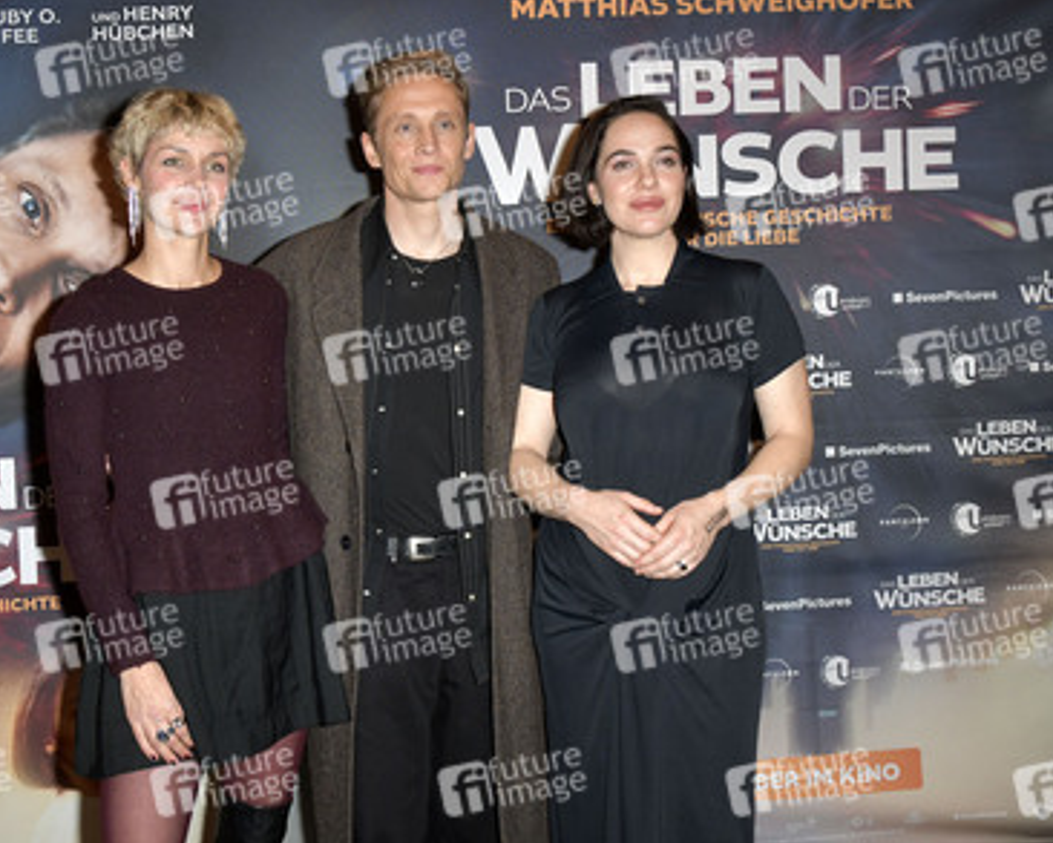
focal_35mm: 37
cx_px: 436
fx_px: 1153
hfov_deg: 48.9
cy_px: 423
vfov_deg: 40.1
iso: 1250
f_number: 6.3
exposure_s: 1/250
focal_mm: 32
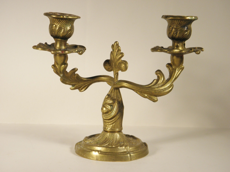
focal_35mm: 59
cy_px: 86
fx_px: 392
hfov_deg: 32.7
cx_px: 115
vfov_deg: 24.8
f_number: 4.1
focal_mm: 10.6
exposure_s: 1/80
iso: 100
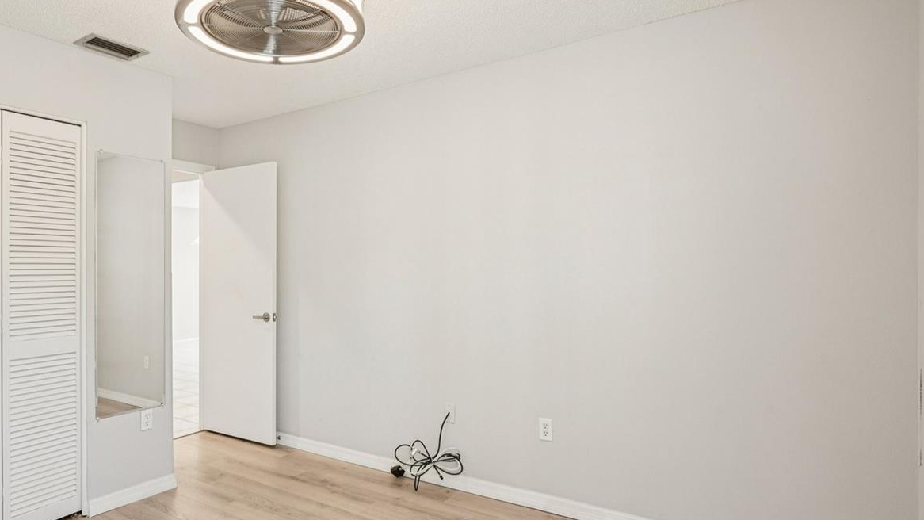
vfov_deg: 49.5
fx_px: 564
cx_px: 383
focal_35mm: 23
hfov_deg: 78.0
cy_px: 263
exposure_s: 1/15
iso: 400
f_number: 8
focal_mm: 16
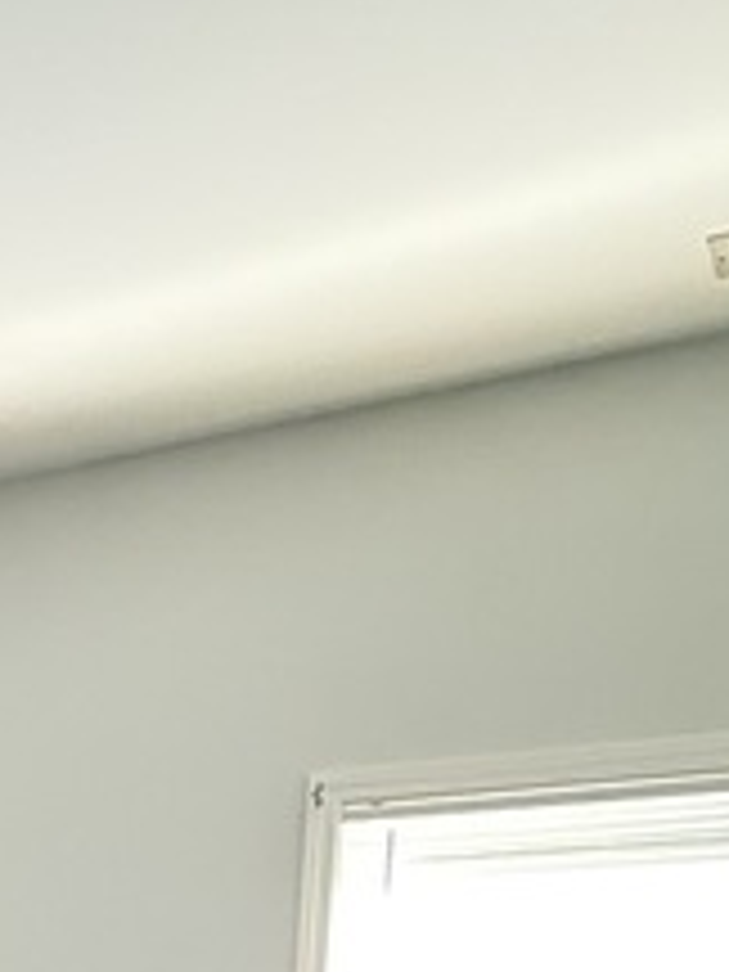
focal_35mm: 70
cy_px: 1386
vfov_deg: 23.3
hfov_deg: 17.8
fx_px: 1966
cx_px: -486
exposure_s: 1/60
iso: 800
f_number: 2.2
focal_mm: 2.22
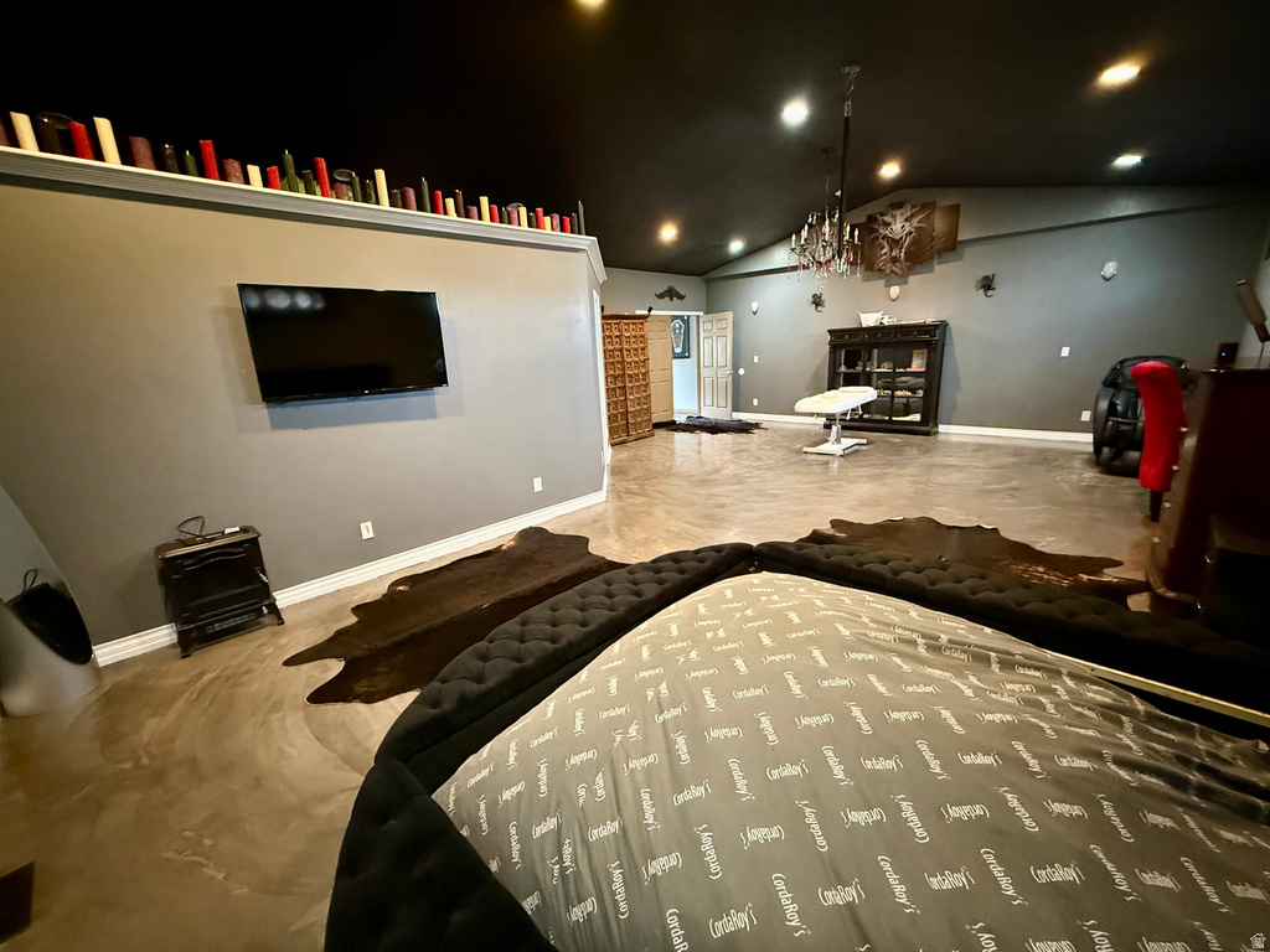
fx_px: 514
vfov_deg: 85.7
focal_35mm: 14
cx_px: 635
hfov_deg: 102.1
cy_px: 476
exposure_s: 1/40
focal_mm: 2.22
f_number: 2.2
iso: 1000
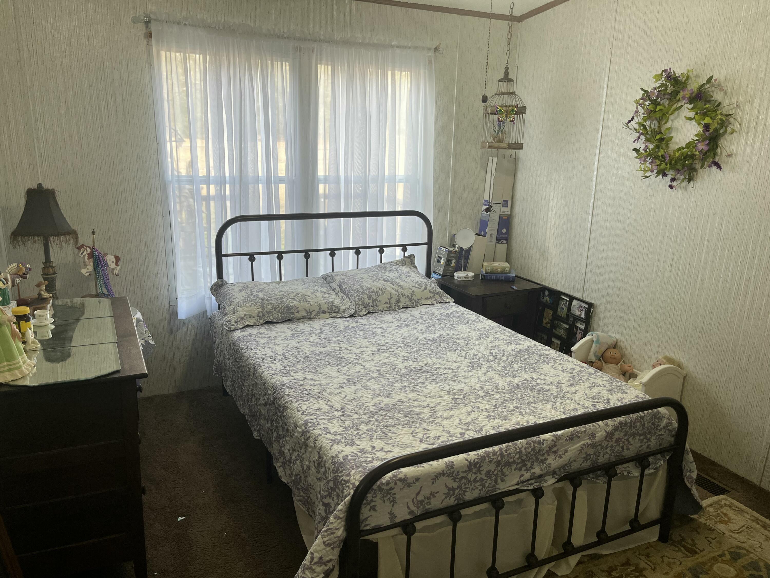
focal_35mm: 26
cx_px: 385
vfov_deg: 53.1
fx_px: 578
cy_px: 289
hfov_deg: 67.3
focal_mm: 5.1
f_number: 1.6
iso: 100
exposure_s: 1/120
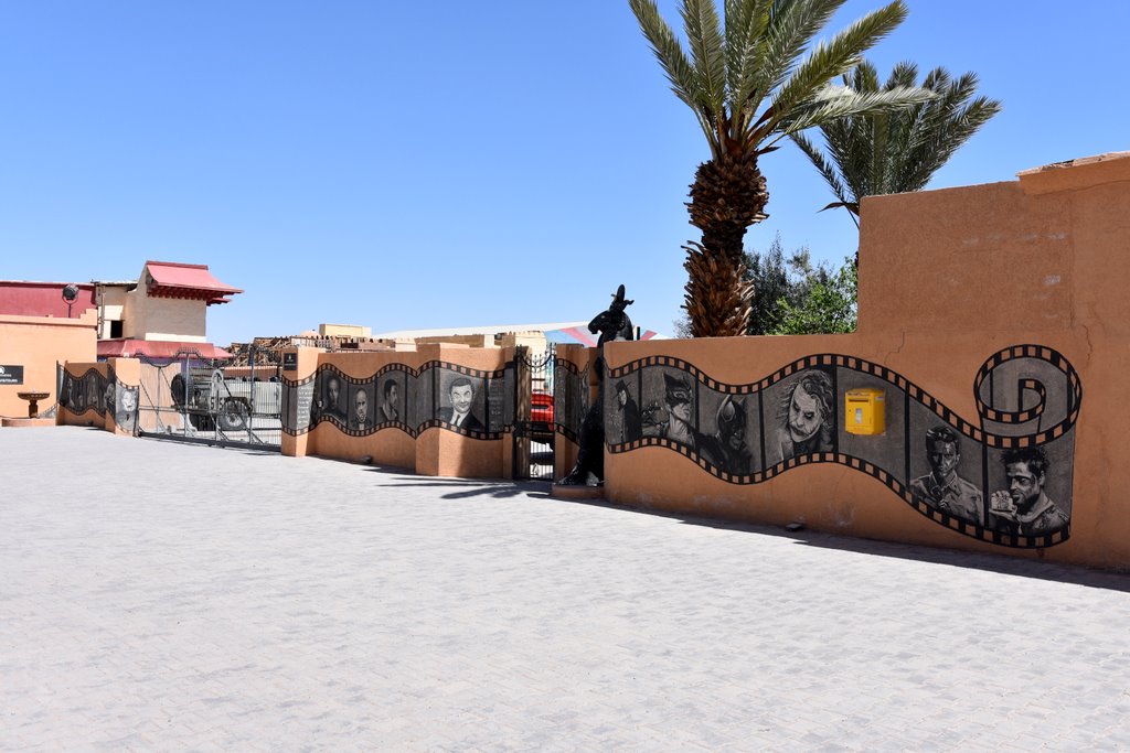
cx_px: 565
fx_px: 942
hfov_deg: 61.9
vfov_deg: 43.6
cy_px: 376
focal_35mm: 30
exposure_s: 1/500
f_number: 8
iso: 250
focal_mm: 20
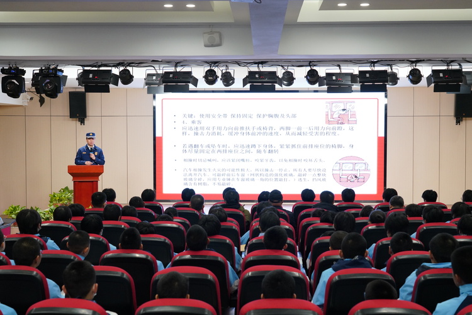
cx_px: 236
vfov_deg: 26.5
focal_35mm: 51
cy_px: 158
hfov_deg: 38.9
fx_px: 669
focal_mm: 51
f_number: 6.3
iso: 4000
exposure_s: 1/160
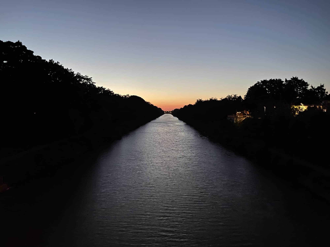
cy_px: 124
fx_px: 248
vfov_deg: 53.1
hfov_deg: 67.3
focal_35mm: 26
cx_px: 165
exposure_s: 1/10
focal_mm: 4.2
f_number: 1.6
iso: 500
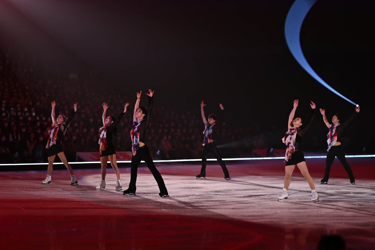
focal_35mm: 135
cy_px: 125
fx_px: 1406
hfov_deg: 15.2
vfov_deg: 10.2
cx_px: 188
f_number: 1.8
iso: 2500
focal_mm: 135
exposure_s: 1/4000
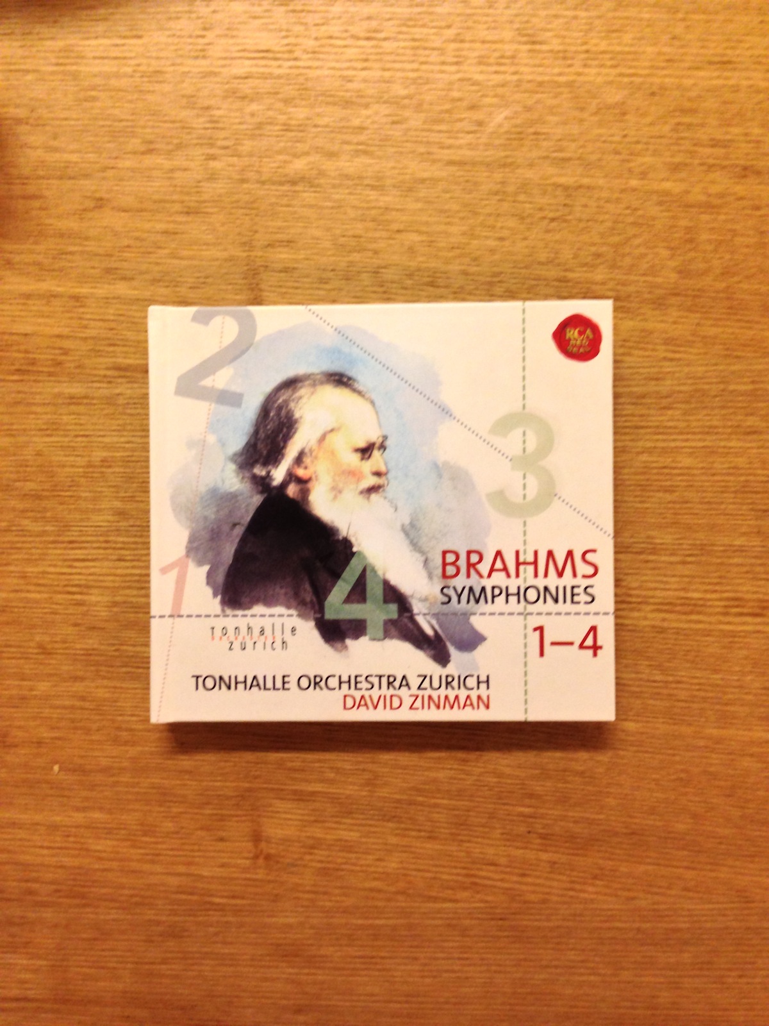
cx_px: 384
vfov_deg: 55.4
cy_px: 513
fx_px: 977
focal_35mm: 33
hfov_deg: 42.9
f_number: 2.4
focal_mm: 4.13
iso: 160
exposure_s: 1/20
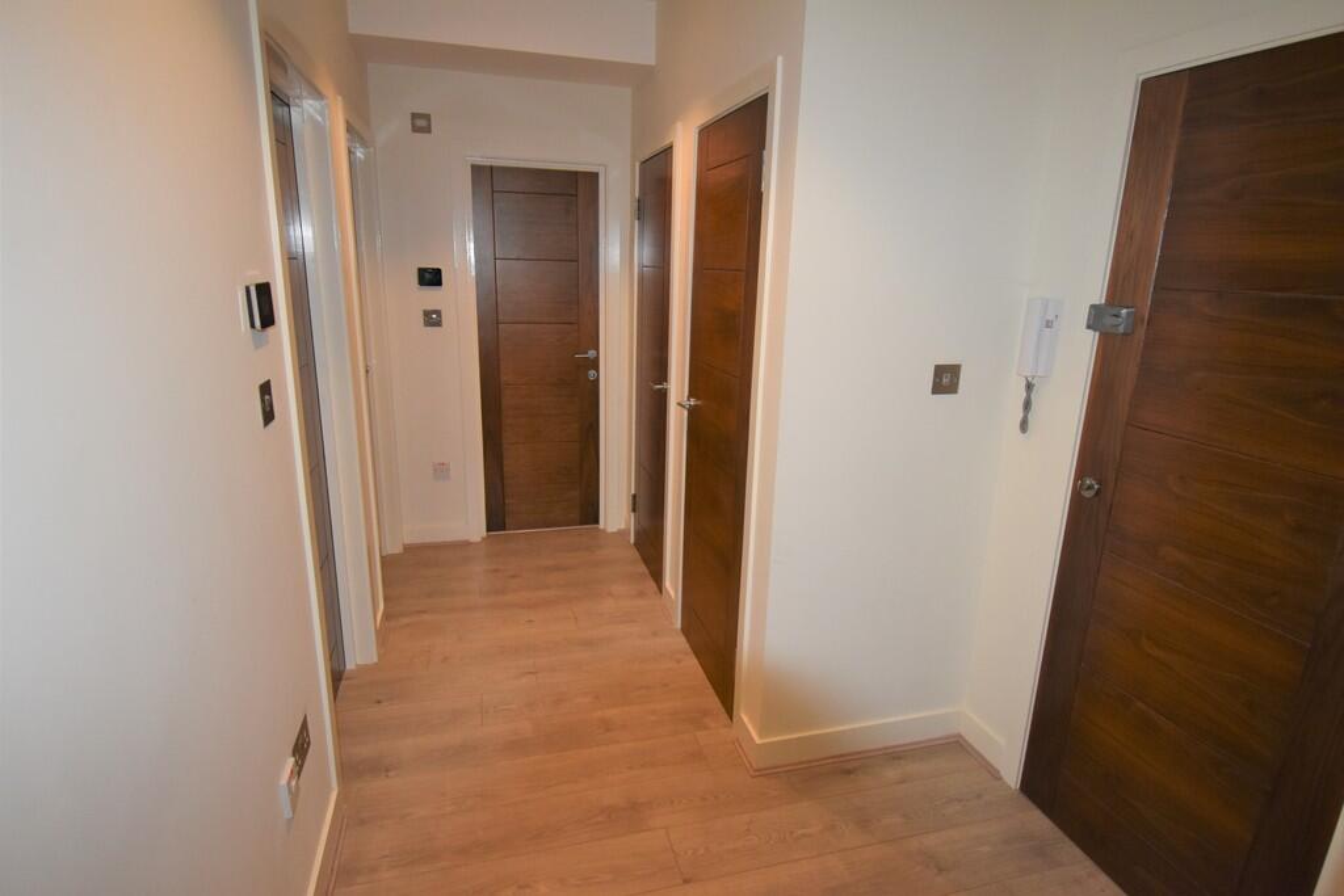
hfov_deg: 85.4
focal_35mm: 20
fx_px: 728
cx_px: 672
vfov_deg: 63.2
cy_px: 448
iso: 1250
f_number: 4.8
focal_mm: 13
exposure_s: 1/125
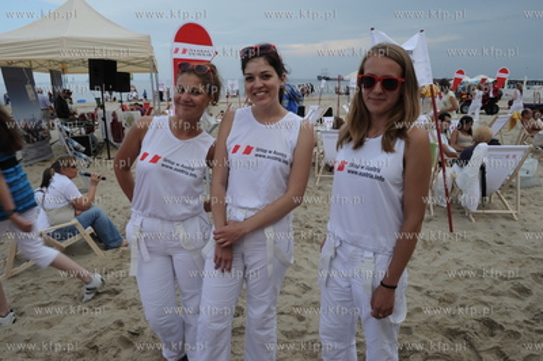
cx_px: 272
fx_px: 362
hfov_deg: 73.8
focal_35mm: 24
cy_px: 180
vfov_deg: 53.1
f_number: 22
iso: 400
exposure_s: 1/60
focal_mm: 24
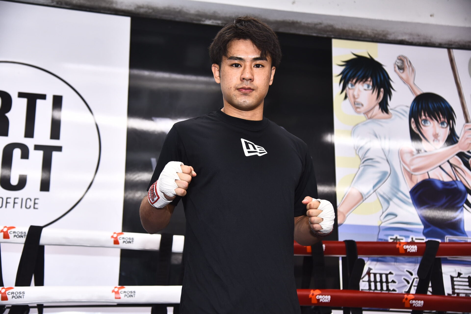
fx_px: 681
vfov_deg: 26.0
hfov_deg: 38.2
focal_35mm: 52
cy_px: 157
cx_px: 236
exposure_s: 1/200
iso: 800
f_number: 4
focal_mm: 52
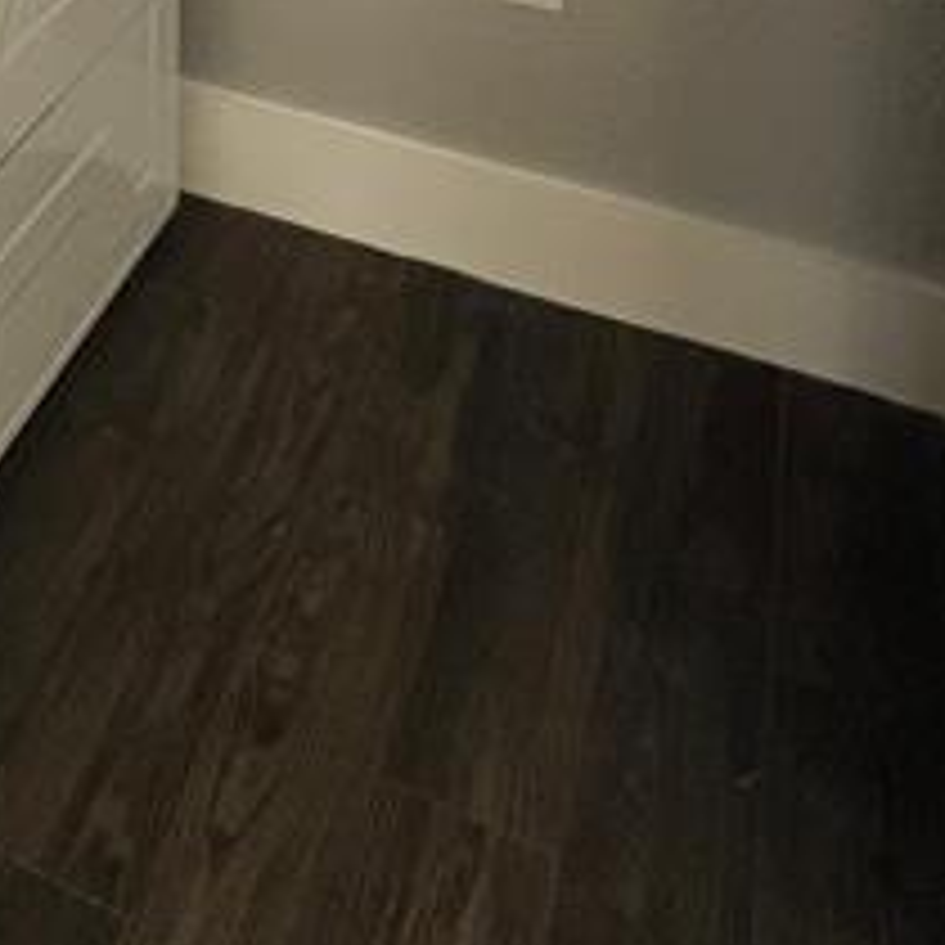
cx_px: 328
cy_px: -675
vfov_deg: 23.8
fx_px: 1297
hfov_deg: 39.6
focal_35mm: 42
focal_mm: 1.57
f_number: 1.8
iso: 100
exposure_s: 1/99
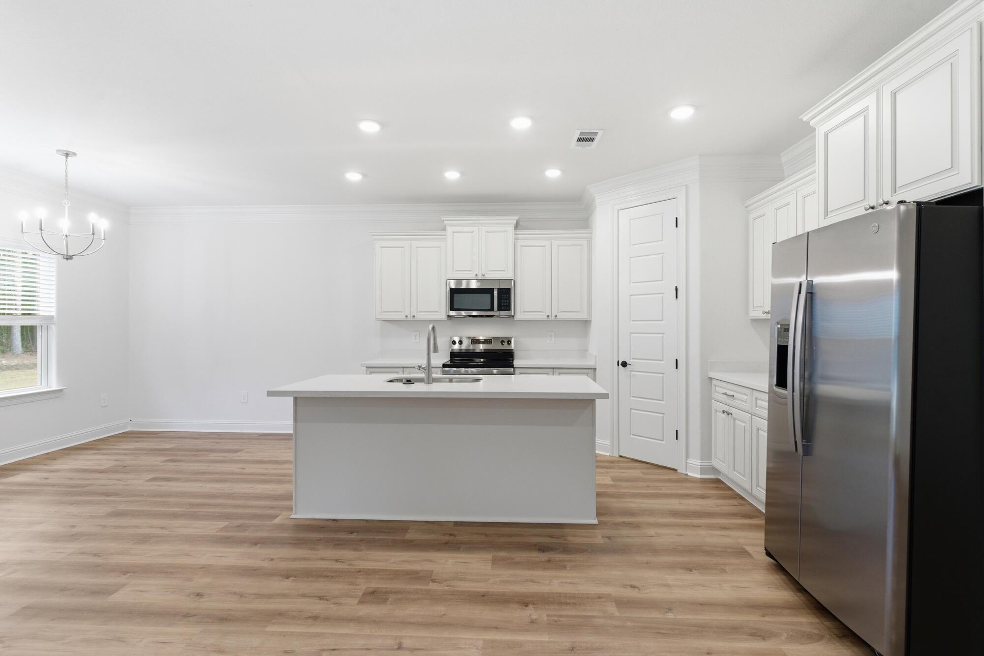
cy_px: 328
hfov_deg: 93.3
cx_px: 492
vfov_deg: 70.5
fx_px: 465
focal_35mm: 17
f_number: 8
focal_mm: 17
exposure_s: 1/80
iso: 500
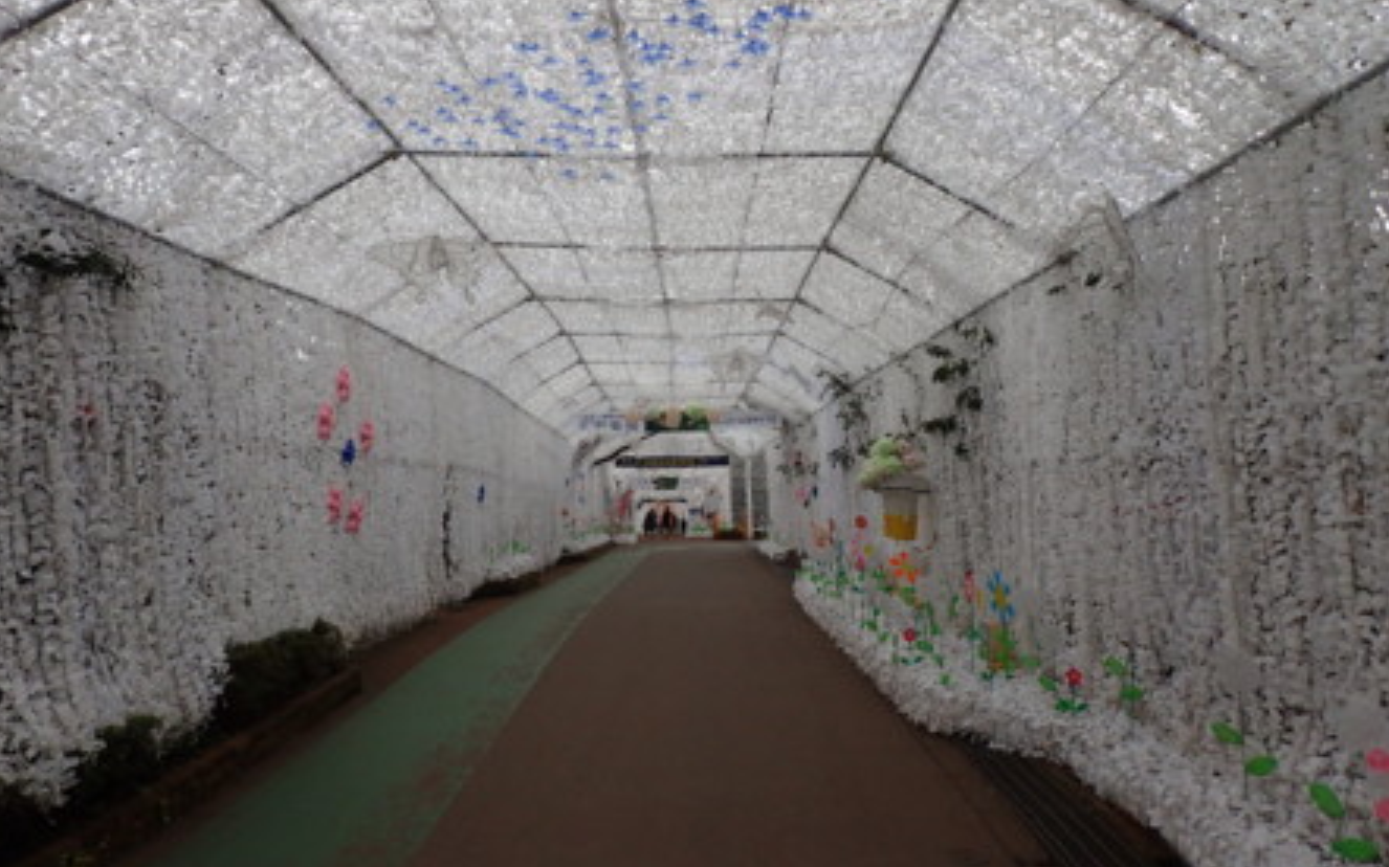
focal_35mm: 27
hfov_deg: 68.4
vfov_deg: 46.0
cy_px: 418
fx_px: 1022
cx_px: 691
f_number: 2.8
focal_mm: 4.5
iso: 200
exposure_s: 1/320
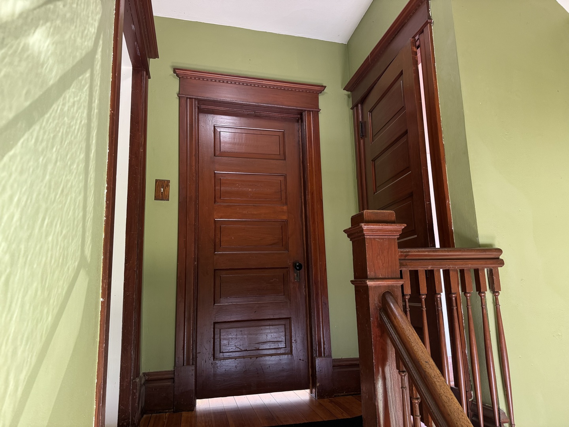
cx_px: 284
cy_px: 214
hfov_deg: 71.6
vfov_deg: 56.8
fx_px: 394
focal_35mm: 24
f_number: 1.78
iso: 250
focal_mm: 6.76
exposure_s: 1/60
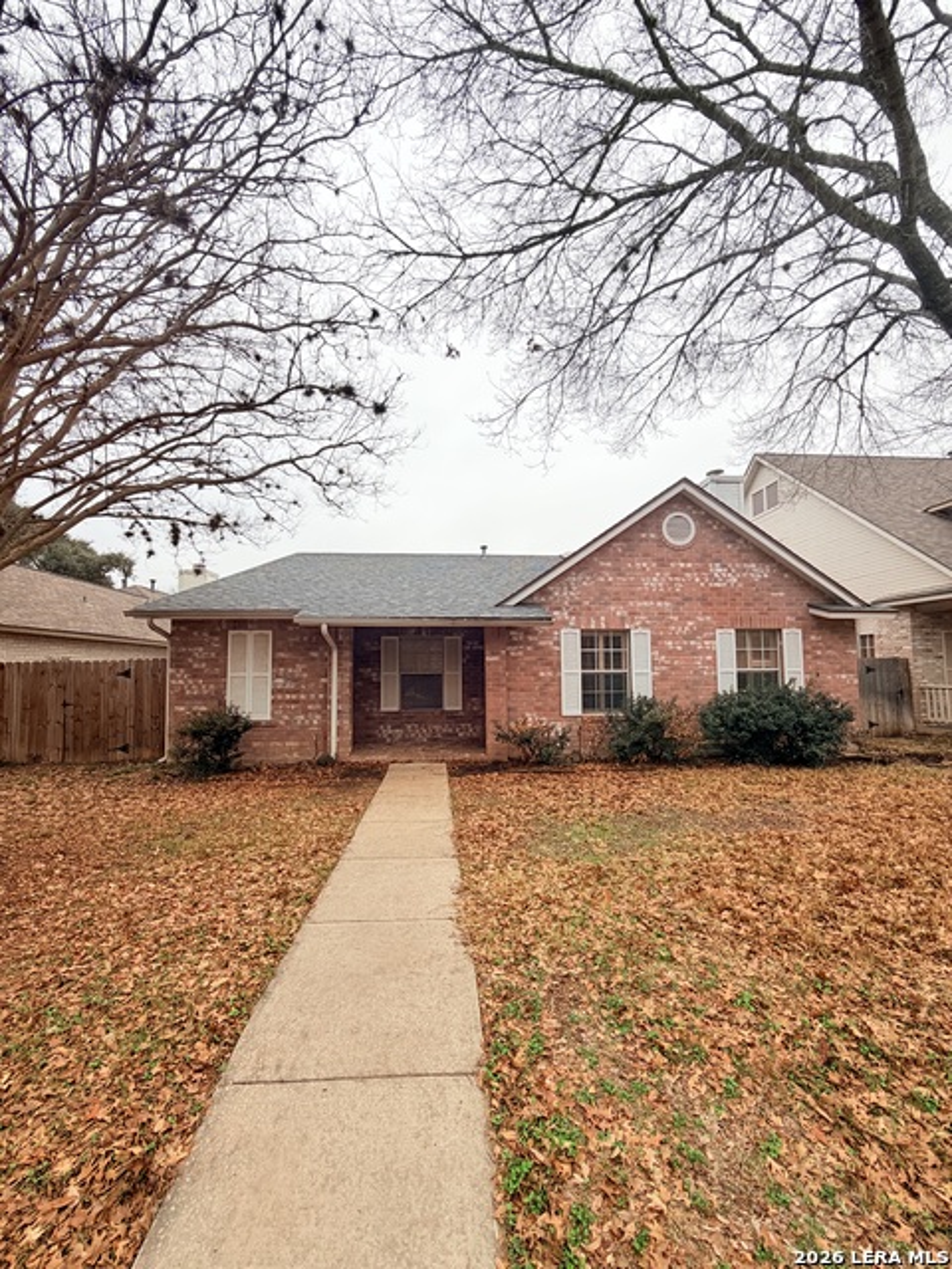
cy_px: 634
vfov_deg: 102.1
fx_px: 513
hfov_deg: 85.7
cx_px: 476
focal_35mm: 14
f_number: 2.2
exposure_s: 1/216
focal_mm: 2.22
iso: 40
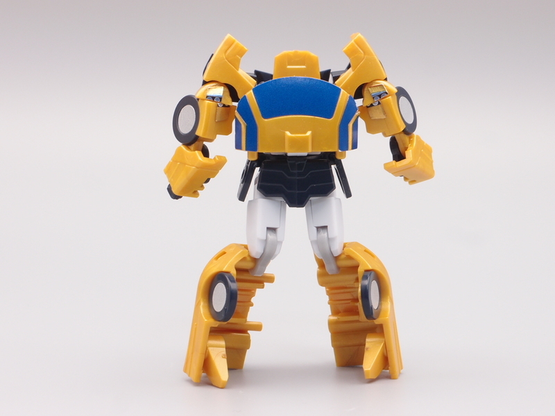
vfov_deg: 14.8
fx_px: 1603
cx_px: 278
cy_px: 208
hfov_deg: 19.6
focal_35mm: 100
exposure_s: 1/6
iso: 100
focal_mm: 21.55
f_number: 8
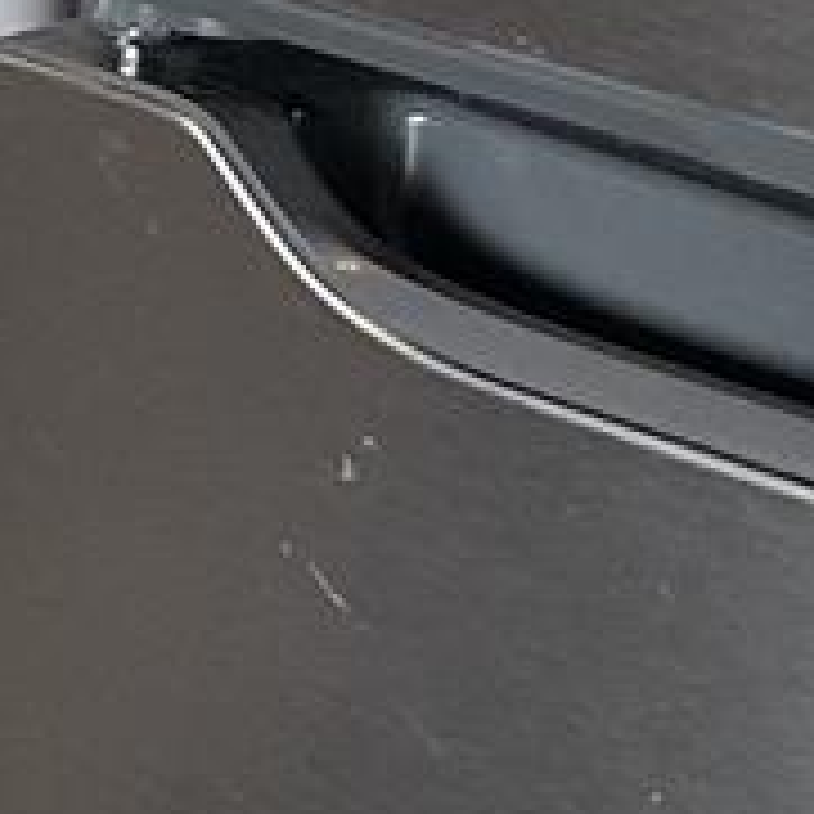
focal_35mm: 204
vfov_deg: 8.4
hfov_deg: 7.8
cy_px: -288
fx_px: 5427
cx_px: -1304
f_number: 1.8
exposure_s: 1/60
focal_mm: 3
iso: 50
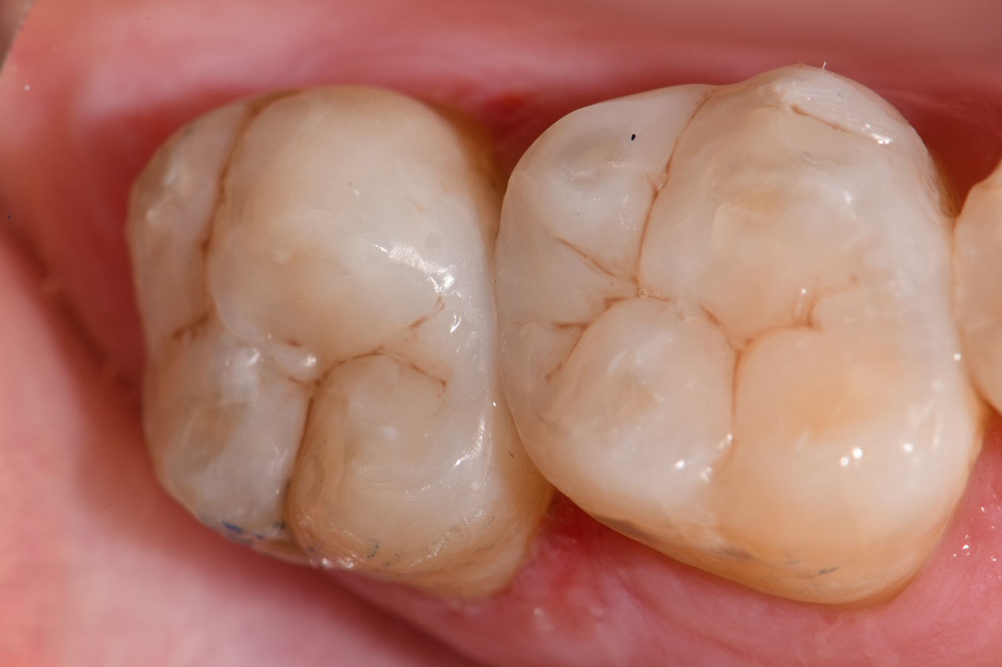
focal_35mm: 157
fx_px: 4368
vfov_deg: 8.7
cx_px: 501
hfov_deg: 13.1
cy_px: 334
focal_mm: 105
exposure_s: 1/200
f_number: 32
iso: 200
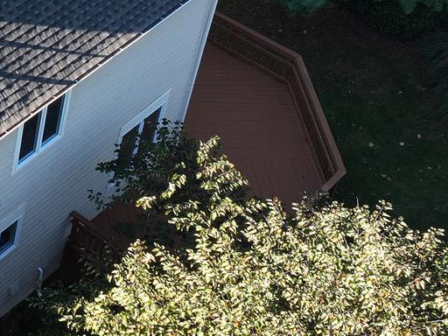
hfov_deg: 18.4
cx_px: -195
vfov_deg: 15.2
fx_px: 1242
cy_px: 41
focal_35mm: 96
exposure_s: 1/20
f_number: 2.8
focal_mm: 12.29
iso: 100
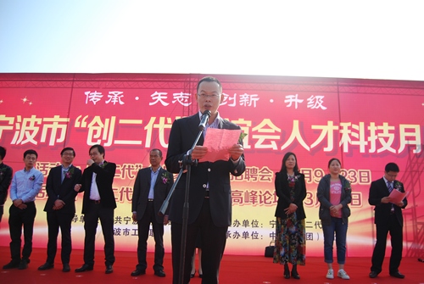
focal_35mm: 27
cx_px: 212
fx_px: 318
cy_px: 142
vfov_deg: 48.1
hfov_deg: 67.3
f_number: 4
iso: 200
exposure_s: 1/1000
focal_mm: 18
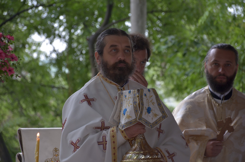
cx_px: 122
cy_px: 81
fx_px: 1426
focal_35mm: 210
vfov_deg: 6.5
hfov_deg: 9.8
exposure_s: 1/100
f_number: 5.6
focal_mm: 140
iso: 400
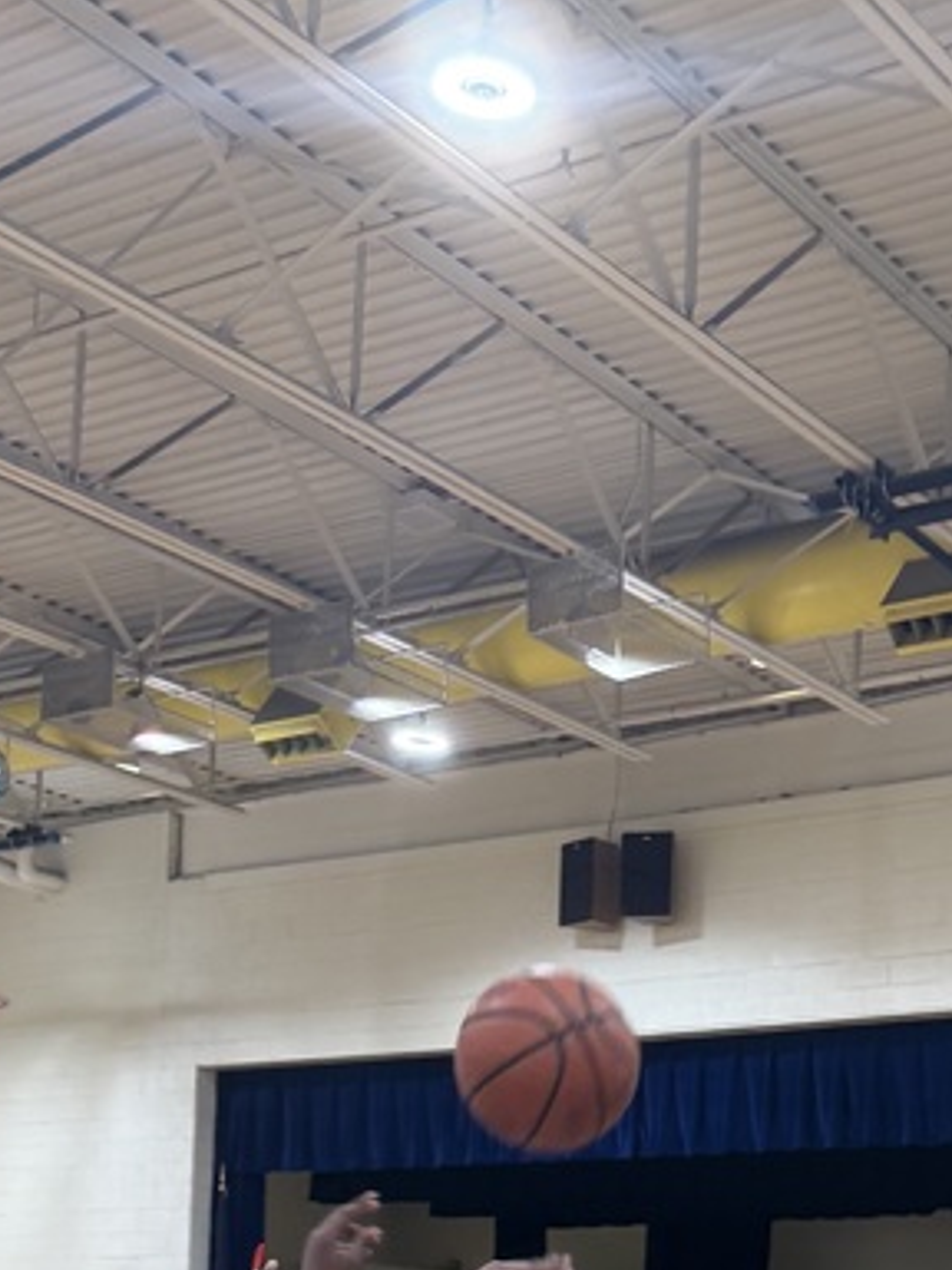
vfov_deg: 27.9
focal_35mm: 64
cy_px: 1359
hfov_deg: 22.5
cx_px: 800
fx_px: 2347
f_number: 1.78
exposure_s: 1/120
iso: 160
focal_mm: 6.76
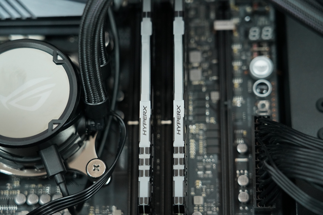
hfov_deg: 24.8
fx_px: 736
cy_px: 108
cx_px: 162
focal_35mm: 82
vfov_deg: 16.7
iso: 5000
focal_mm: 82
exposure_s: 1/100
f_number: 4
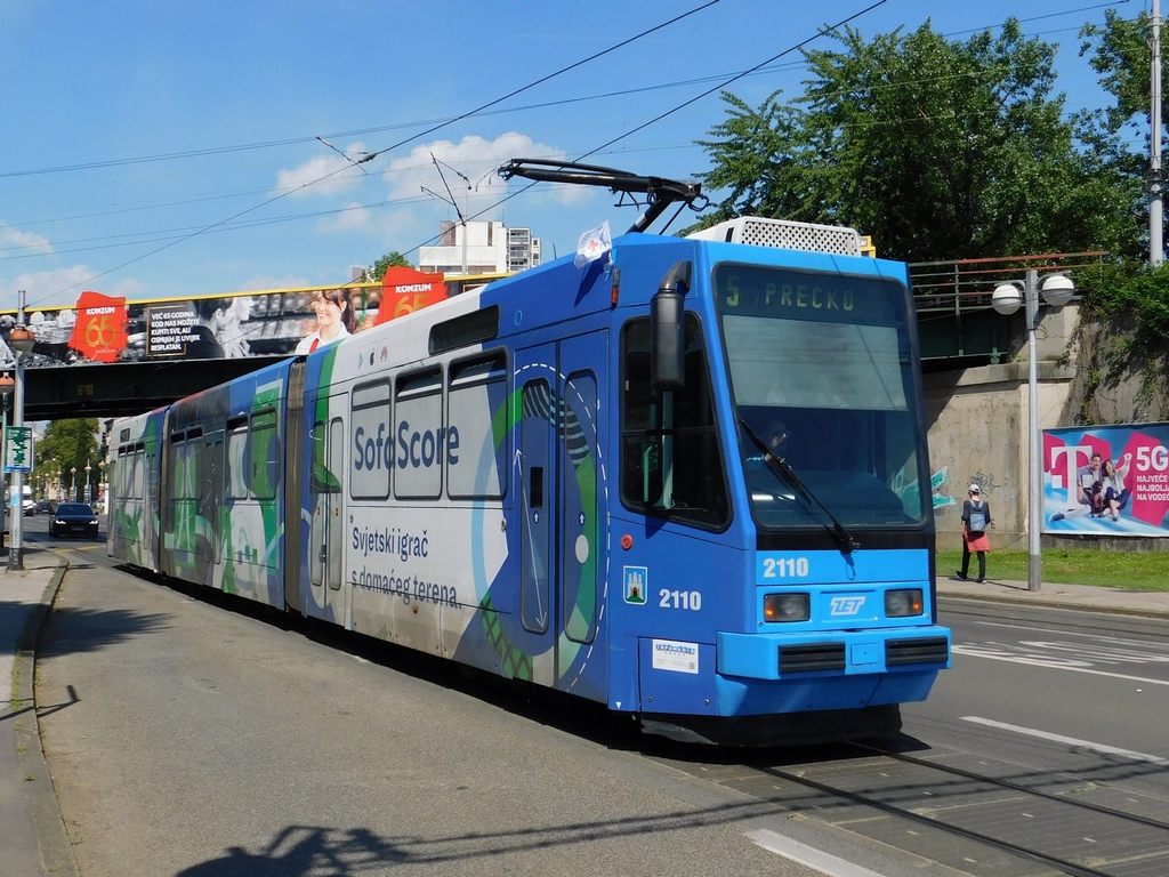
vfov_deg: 46.8
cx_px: 584
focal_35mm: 30
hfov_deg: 60.0
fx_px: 1013
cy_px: 438
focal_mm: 5.3
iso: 125
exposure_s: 1/500
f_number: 6.4
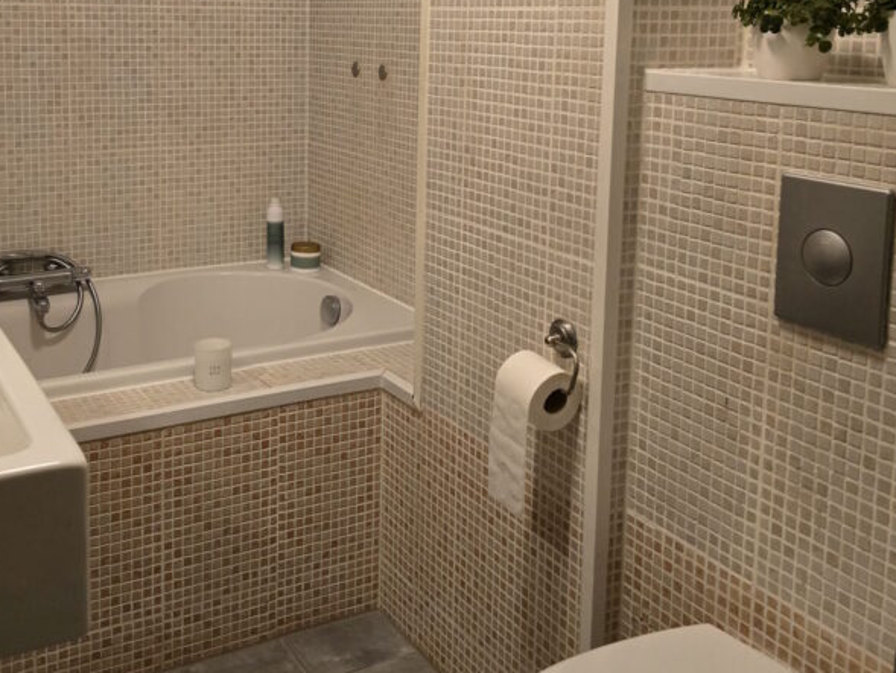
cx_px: 318
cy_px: 125
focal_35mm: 40
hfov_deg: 46.2
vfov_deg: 34.7
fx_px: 1036
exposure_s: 1/100
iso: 1250
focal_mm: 6.3
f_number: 1.7
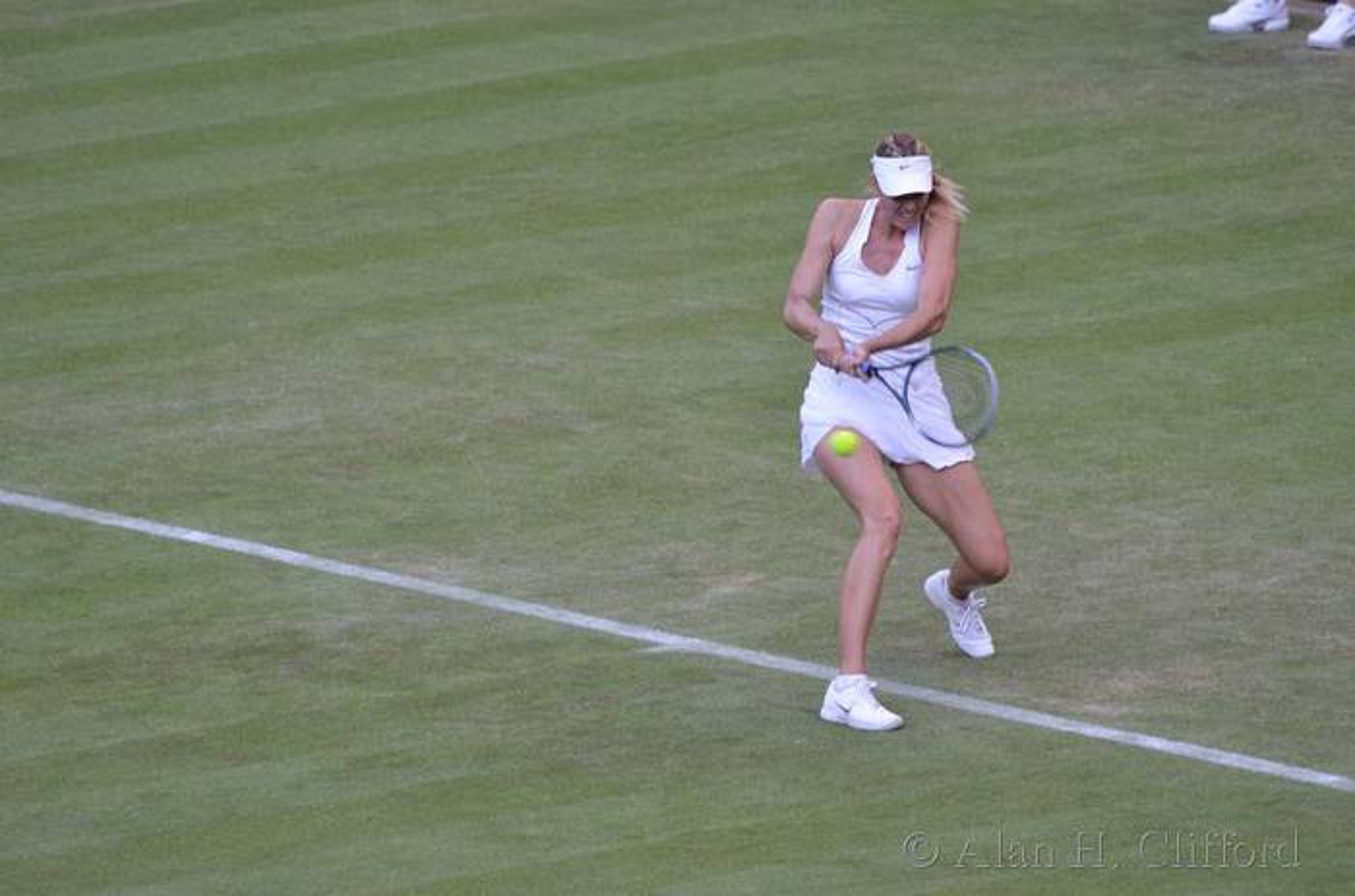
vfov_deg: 2.9
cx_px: 678
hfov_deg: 4.4
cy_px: 448
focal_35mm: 465
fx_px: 17459
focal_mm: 310
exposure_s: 1/640
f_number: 5.3
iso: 1250
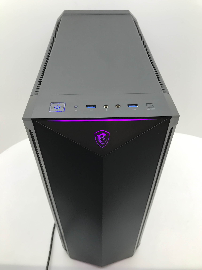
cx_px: 101
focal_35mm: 28
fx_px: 218
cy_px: 135
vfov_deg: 63.4
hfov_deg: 49.7
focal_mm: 3.99
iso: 40
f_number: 1.8
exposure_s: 1/120
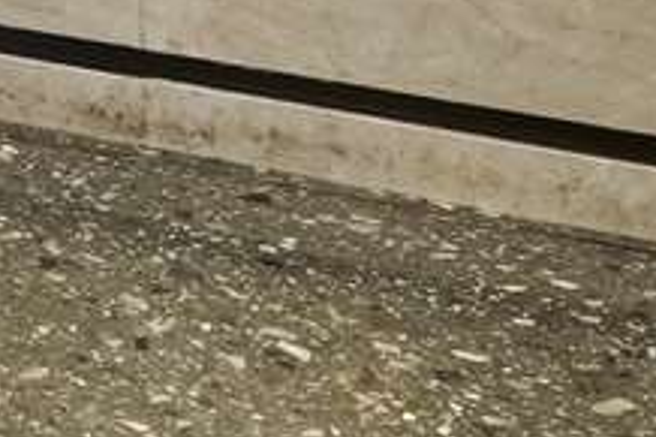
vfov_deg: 8.8
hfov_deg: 10.8
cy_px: -826
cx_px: -1288
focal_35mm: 131
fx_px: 2385
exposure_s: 1/4
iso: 64
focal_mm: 19
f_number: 11
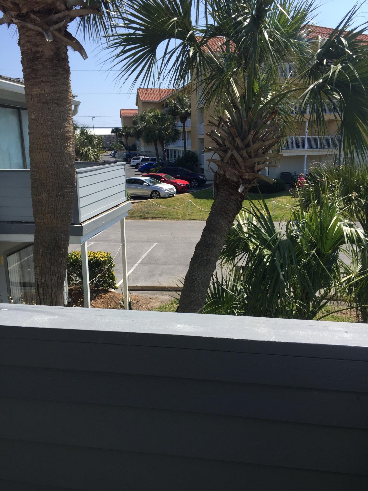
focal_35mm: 29
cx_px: 184
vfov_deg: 61.7
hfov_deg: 48.2
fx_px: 411
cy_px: 246
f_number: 2.2
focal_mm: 4.15
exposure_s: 1/1647
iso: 32
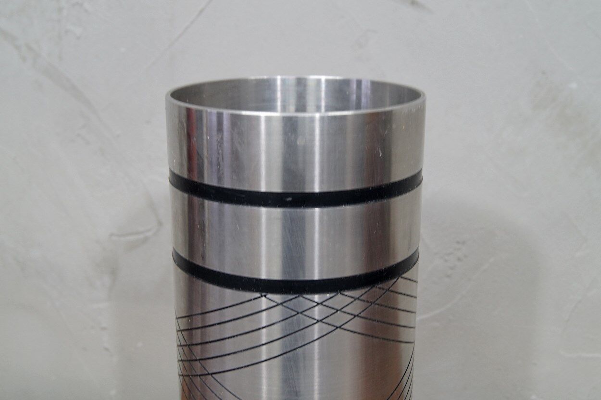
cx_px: 300
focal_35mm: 45
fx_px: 751
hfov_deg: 43.6
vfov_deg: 29.8
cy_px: 200
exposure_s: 1/10
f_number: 6.3
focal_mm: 30
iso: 400
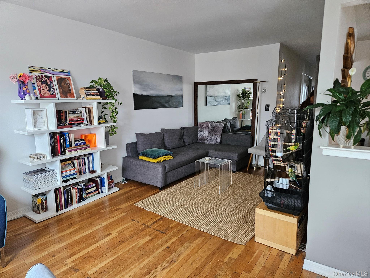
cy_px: 139
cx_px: 185
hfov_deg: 73.9
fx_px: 246
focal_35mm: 23
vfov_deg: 58.9
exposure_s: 1/120
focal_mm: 5.4
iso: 800
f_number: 1.8
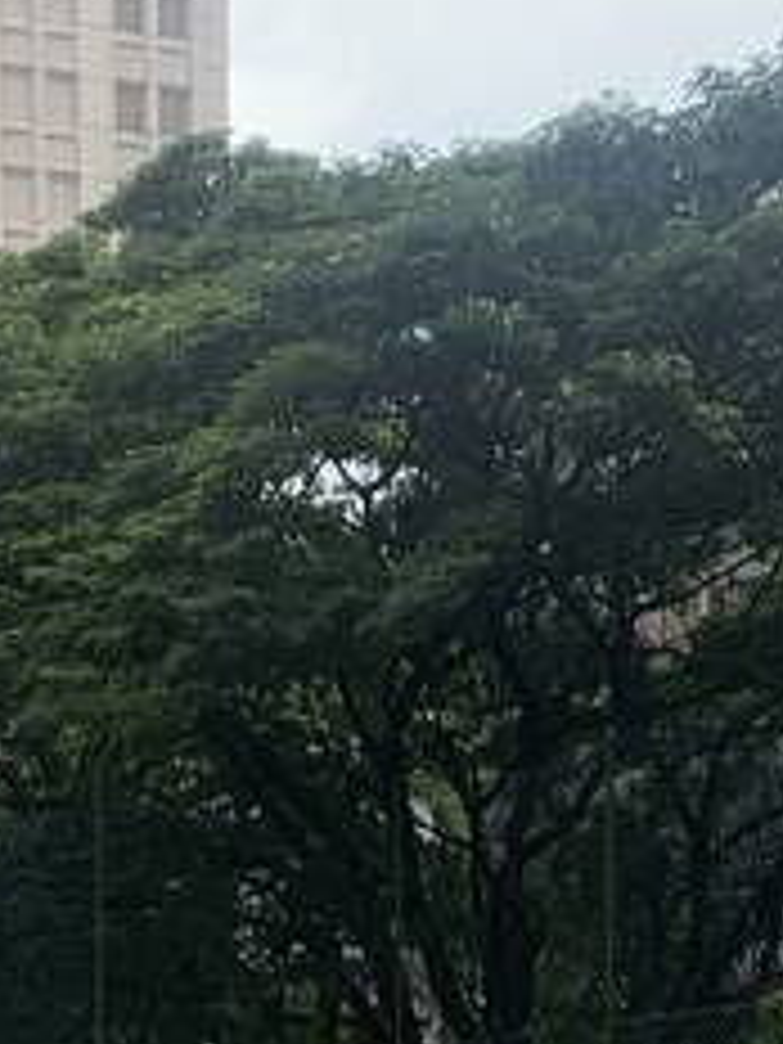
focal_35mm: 121
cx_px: -104
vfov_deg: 14.1
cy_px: 1962
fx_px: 3649
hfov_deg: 12.0
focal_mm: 4.25
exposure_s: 1/1136
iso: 25
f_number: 1.8
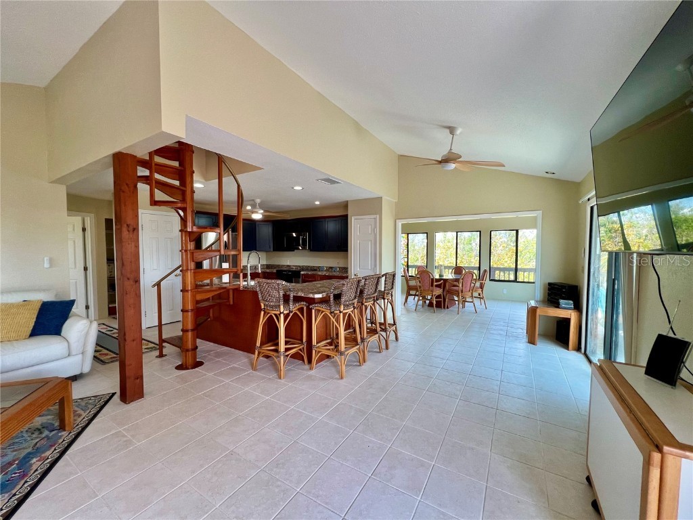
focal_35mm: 13
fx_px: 260
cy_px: 260
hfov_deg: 106.2
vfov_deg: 89.9
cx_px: 346
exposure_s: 1/120
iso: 80
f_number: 1.8
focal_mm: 1.57
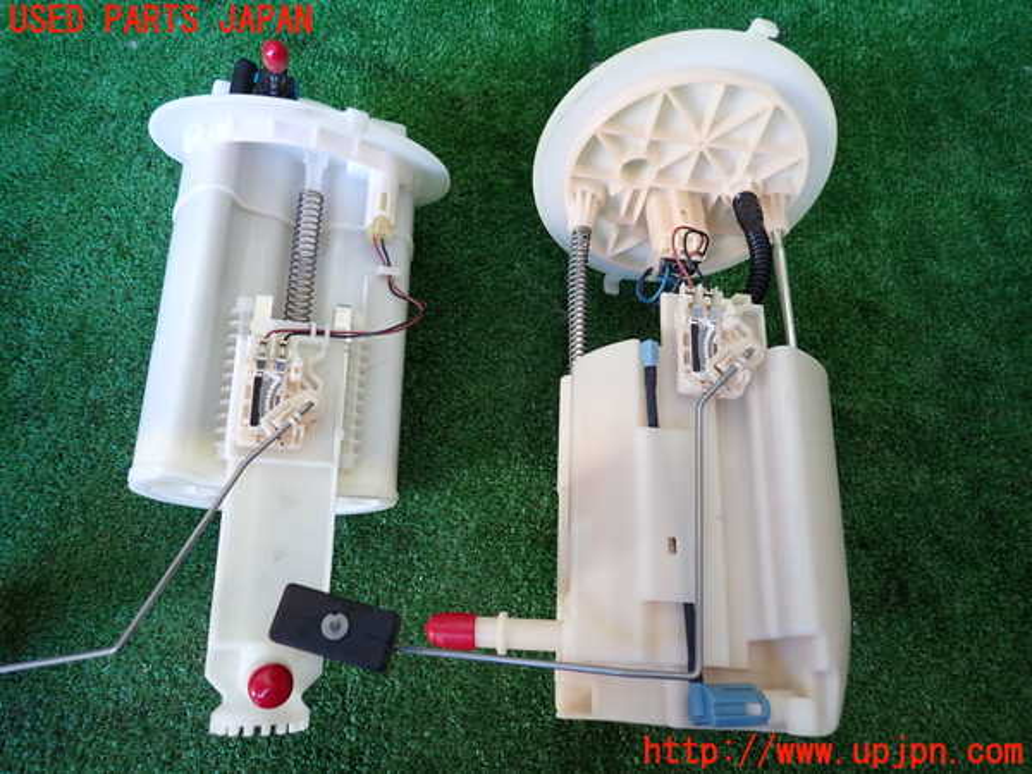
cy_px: 387
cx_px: 516
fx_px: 745
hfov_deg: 69.4
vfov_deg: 54.9
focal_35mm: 25
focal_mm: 4.5
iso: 200
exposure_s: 1/60
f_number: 2
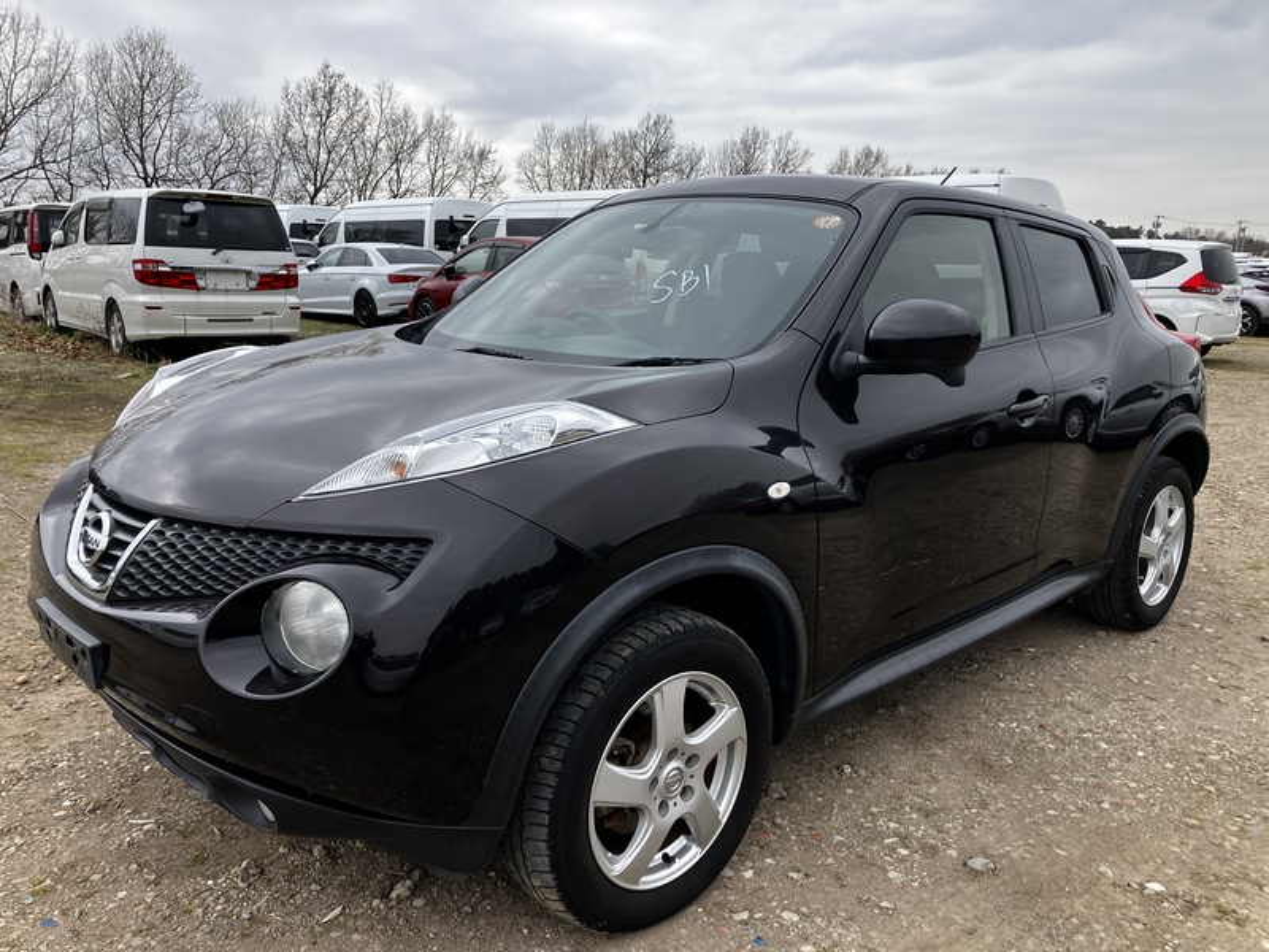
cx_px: 634
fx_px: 1026
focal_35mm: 28
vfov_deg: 49.7
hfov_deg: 63.4
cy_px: 476
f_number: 1.8
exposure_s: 1/552
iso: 32
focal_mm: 3.99
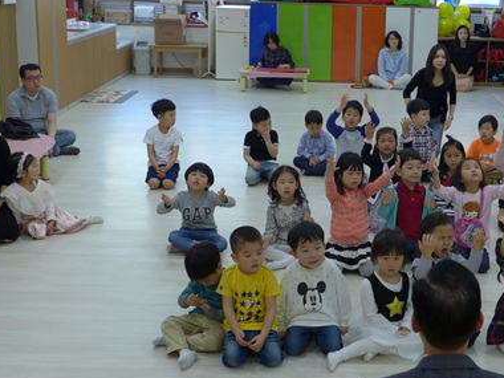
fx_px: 859
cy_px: 164
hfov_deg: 32.2
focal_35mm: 59
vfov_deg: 24.8
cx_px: 367
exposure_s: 1/100
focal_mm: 6.9
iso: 80
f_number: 1.6
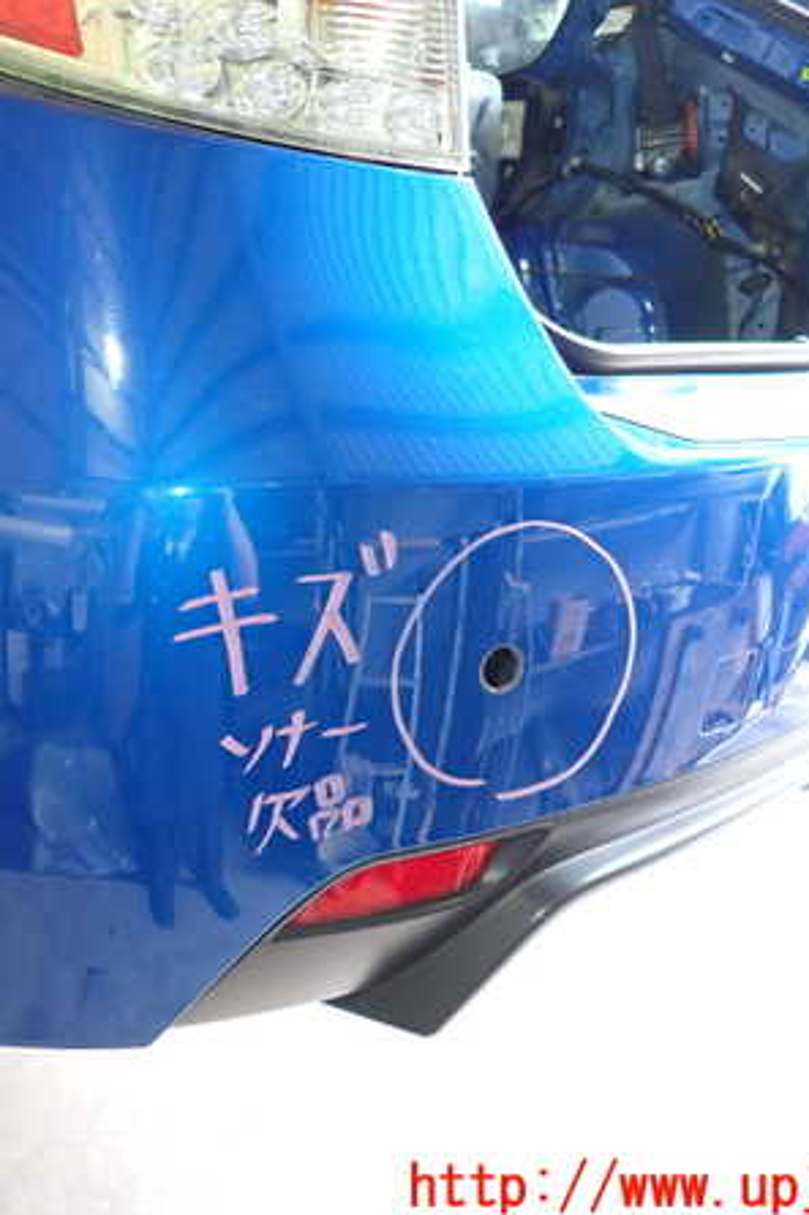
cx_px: 207
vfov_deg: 54.5
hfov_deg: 37.0
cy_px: 610
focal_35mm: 35
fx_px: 1181
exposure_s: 1/30
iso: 400
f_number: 2
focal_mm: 4.5
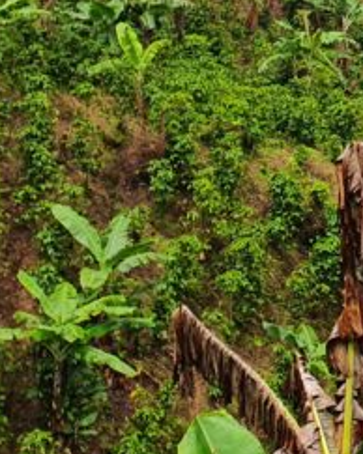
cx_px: 733
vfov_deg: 16.5
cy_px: -211
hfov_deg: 12.6
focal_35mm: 107
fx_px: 1439
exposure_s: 1/120
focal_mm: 4.32
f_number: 2.4
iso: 50
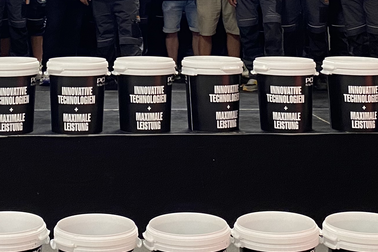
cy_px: -126
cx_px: 92
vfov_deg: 15.1
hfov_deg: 23.9
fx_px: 882
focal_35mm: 84
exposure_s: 1/60
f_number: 1.8
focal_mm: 4.25
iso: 125
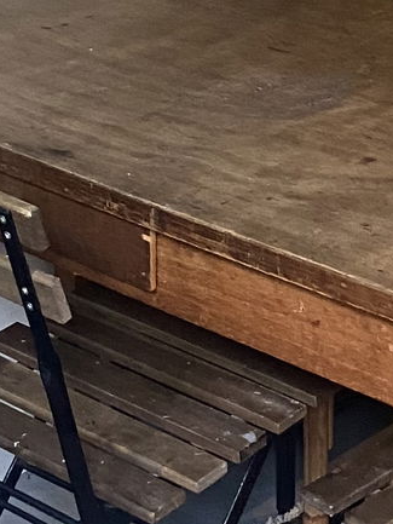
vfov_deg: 13.2
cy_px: -549
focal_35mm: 128
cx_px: 554
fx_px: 1937
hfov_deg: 11.2
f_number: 1.8
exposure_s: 1/60
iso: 250
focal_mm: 4.25
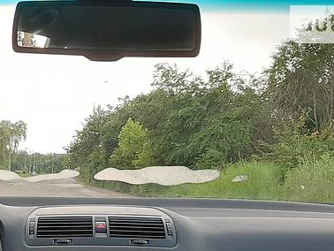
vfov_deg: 25.1
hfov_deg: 34.1
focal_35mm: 55
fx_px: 531
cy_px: 260
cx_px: 77
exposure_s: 1/100
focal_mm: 3.9
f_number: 1.7
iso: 40
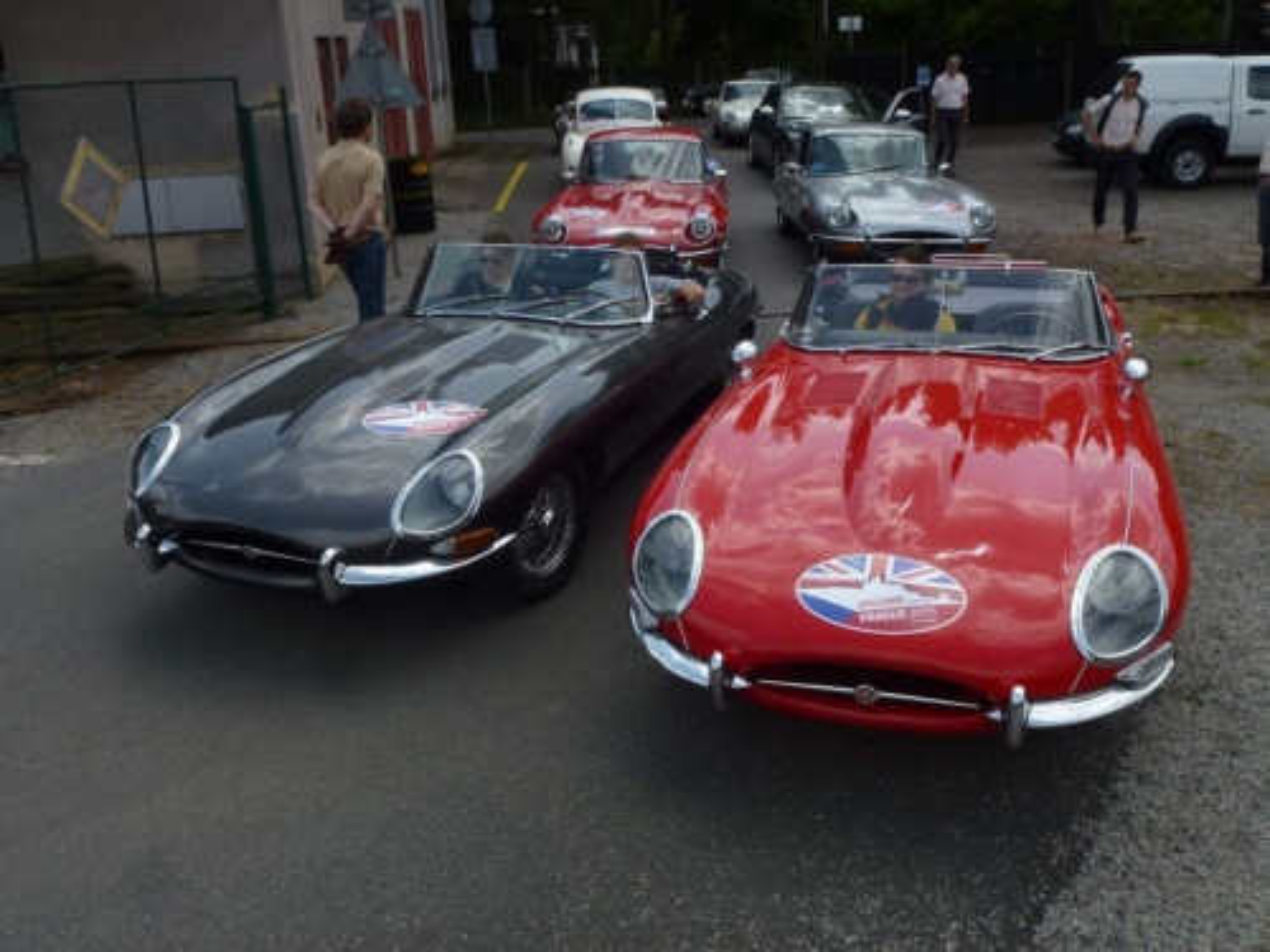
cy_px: 476
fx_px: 1101
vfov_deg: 46.8
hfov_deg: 60.0
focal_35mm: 30
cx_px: 635
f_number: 4
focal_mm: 5.4
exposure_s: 1/800
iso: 100
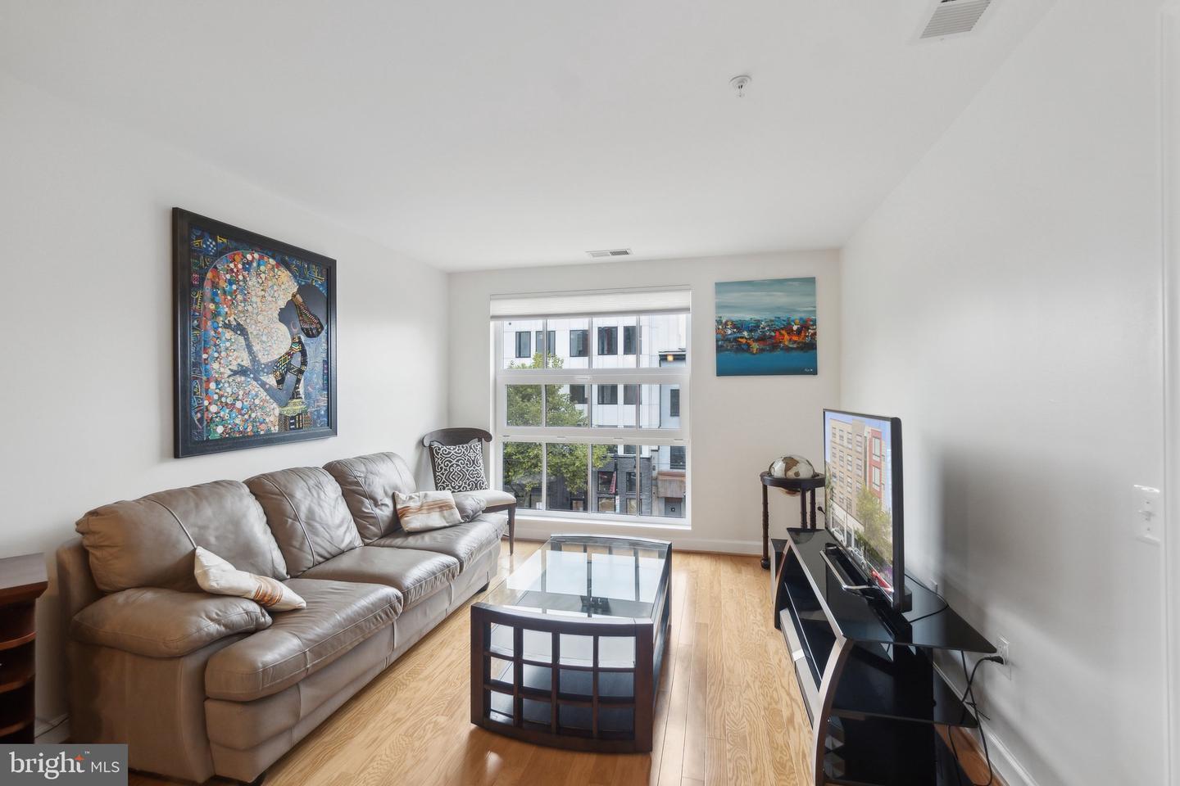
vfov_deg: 77.3
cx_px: 590
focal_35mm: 15
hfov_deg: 100.4
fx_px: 492
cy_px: 393
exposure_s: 1/13
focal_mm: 10
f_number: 7.1
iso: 200
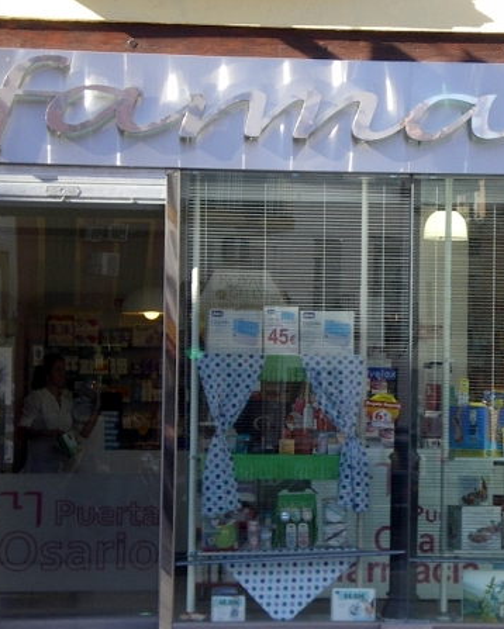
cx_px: 387
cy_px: 361
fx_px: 3000
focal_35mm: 161
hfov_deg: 9.6
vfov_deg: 12.0
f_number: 5.1
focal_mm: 14.3
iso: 50
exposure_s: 1/100
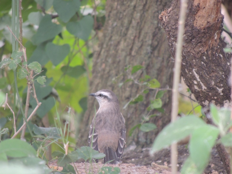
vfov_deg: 1.5
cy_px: 87
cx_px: 116
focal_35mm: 1000
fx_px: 6702
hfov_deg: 2.0
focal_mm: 180
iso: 800
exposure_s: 1/125
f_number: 5.9
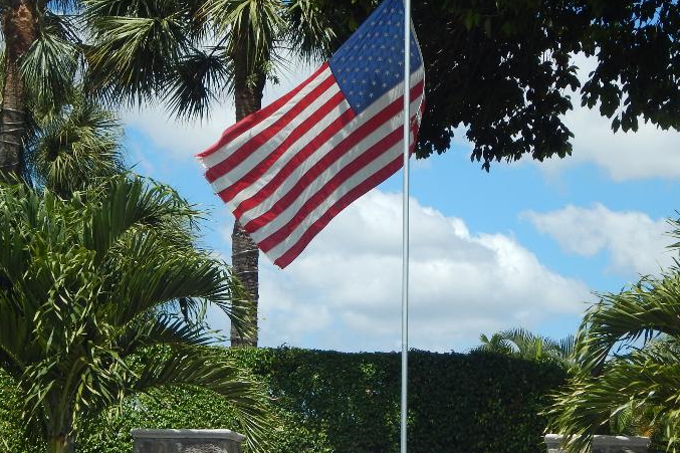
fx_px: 1813
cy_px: 249
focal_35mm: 96
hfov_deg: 21.2
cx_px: 317
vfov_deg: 14.2
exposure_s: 1/400
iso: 125
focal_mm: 10.9
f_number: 7.9
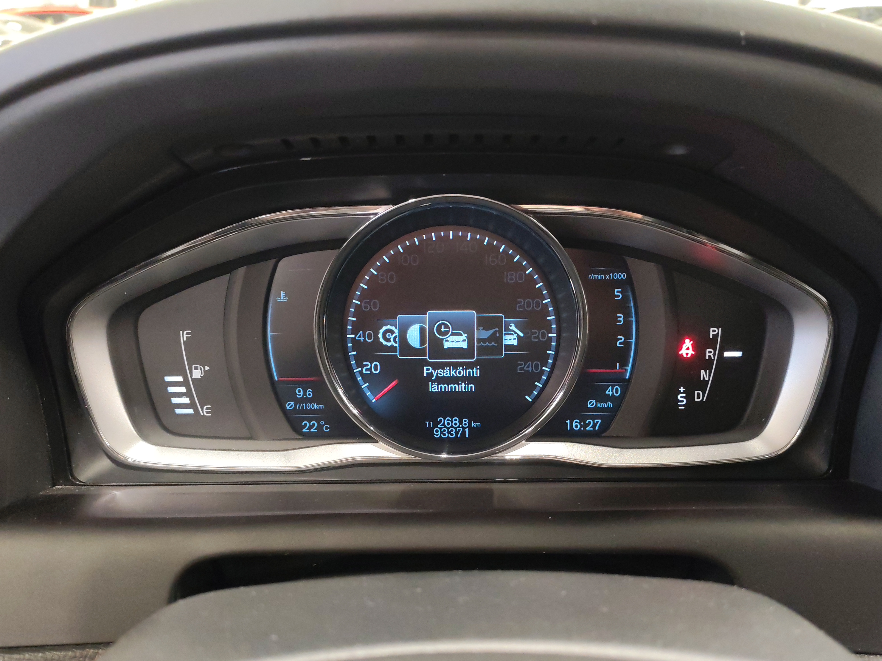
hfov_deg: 56.8
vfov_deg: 44.2
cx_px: 441
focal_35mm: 32
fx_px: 815
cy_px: 330
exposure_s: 1/33
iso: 2000
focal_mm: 6.12
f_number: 1.9
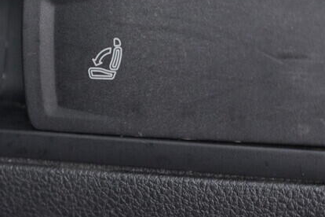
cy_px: 75
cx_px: 50
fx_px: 803
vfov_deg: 15.3
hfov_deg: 22.5
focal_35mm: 89
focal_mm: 24
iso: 1000
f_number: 2.8
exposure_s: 1/40
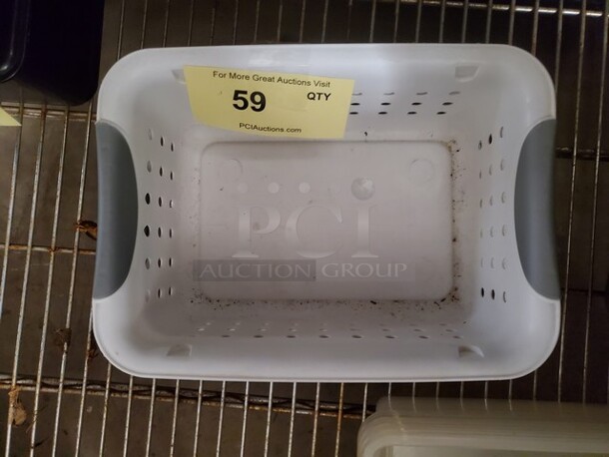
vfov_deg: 53.1
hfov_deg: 67.3
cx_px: 304
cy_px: 228
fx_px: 458
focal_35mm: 26
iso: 500
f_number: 1.5
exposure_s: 1/24
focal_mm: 4.3
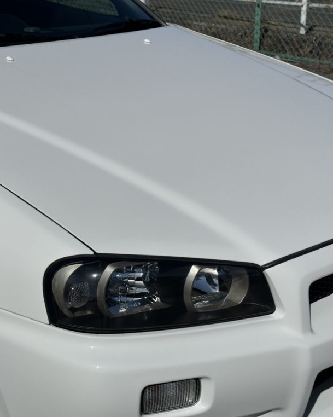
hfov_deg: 24.2
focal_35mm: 63
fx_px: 777
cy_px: 210
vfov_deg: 30.0
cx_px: 151
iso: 50
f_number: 1.78
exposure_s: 1/18868
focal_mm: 6.86
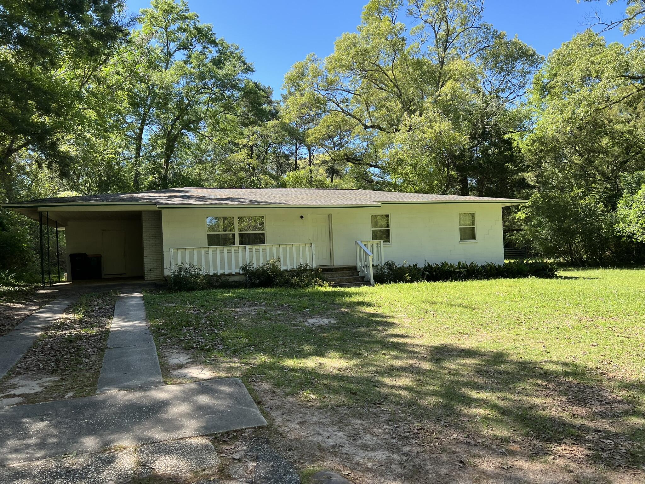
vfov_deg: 53.1
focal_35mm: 26
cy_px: 242
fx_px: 484
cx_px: 322
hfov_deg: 67.3
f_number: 1.5
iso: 50
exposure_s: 1/965
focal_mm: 5.7
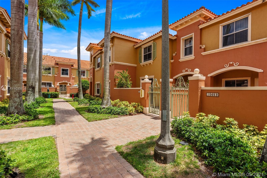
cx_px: 134
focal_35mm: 17
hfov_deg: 93.3
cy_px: 89
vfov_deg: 70.4
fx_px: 126
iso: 320
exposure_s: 1/640
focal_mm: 17
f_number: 7.1
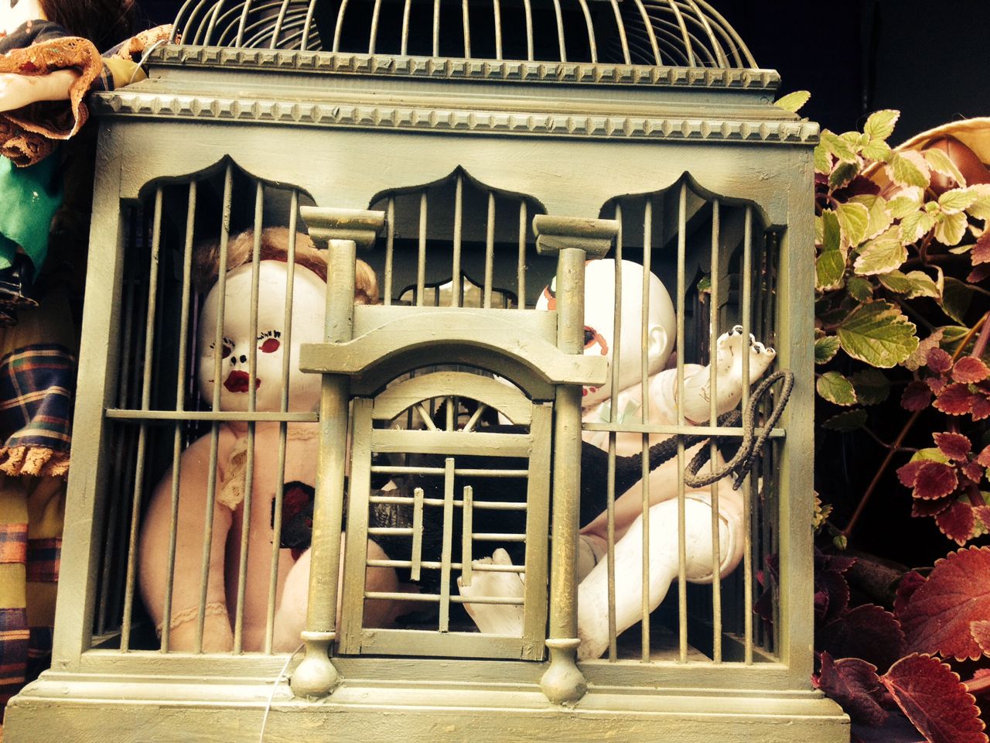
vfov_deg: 40.7
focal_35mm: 35
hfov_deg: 52.6
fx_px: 1001
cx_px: 495
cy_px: 372
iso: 50
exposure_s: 1/120
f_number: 2.4
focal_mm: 4.28
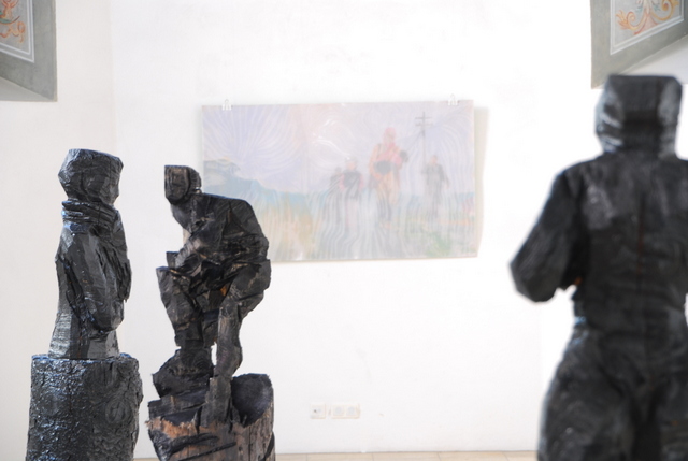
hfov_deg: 17.5
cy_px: 230
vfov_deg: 11.8
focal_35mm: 117
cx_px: 344
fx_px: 2240
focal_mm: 78
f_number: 5.3
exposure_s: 1/1.6
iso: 100
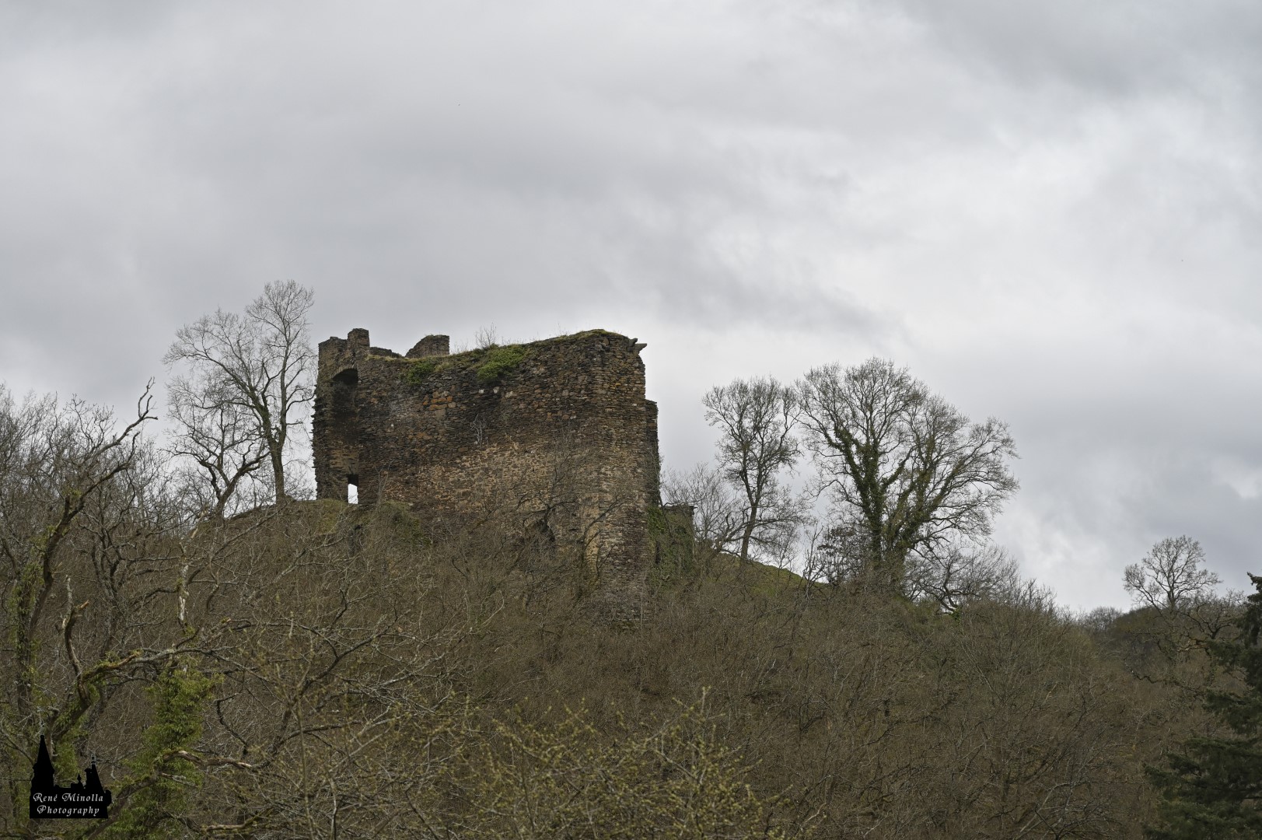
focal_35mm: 120
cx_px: 631
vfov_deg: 11.4
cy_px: 420
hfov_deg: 17.1
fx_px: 4204
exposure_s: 1/400
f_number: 5
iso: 200
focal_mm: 120
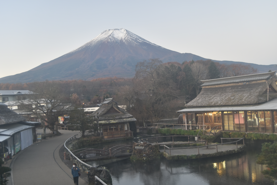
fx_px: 358
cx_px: 138
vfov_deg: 28.9
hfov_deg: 42.3
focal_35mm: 46
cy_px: 92
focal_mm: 31
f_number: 4.2
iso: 200
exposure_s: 1/4
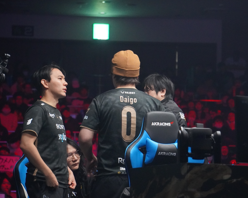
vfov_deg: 7.4
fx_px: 1531
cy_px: 99
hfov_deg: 9.3
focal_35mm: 209
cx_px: 138
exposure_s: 1/80
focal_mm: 123
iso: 6400
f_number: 5.6
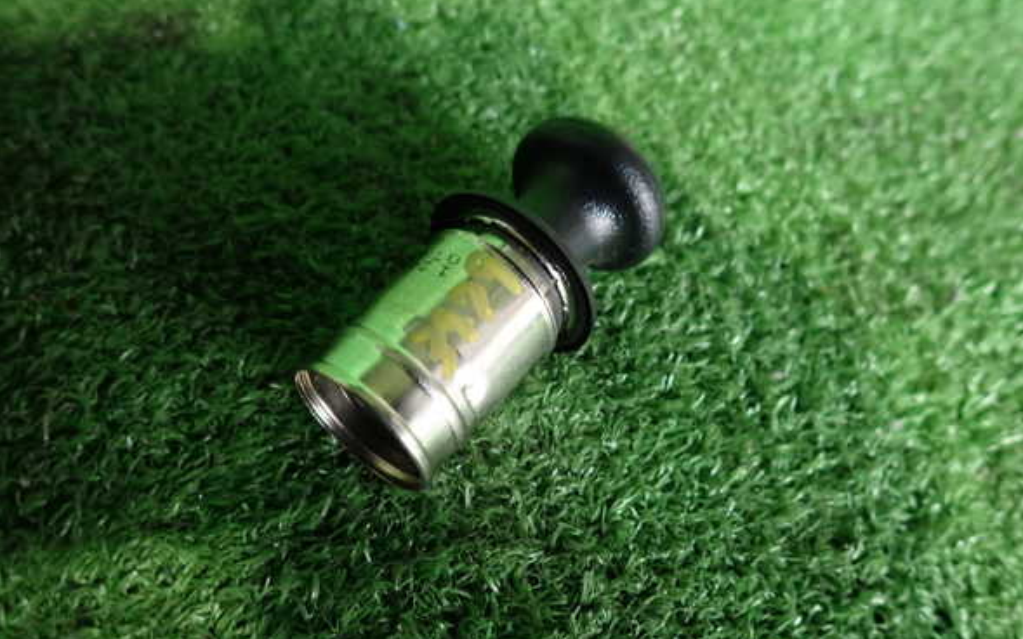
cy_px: 344
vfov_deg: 46.0
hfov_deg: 68.4
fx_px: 753
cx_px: 507
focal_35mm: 27
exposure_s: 1/30
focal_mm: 4.5
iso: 320
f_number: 2
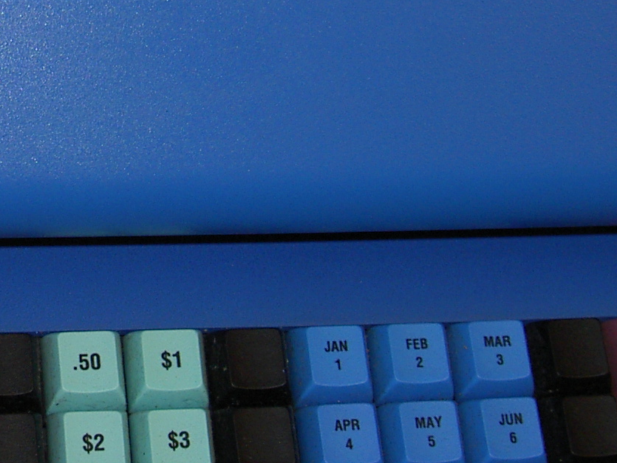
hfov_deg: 15.8
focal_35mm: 121
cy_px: 52
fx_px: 2158
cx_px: -60
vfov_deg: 12.2
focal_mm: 8
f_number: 2.8
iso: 50
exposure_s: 1/125
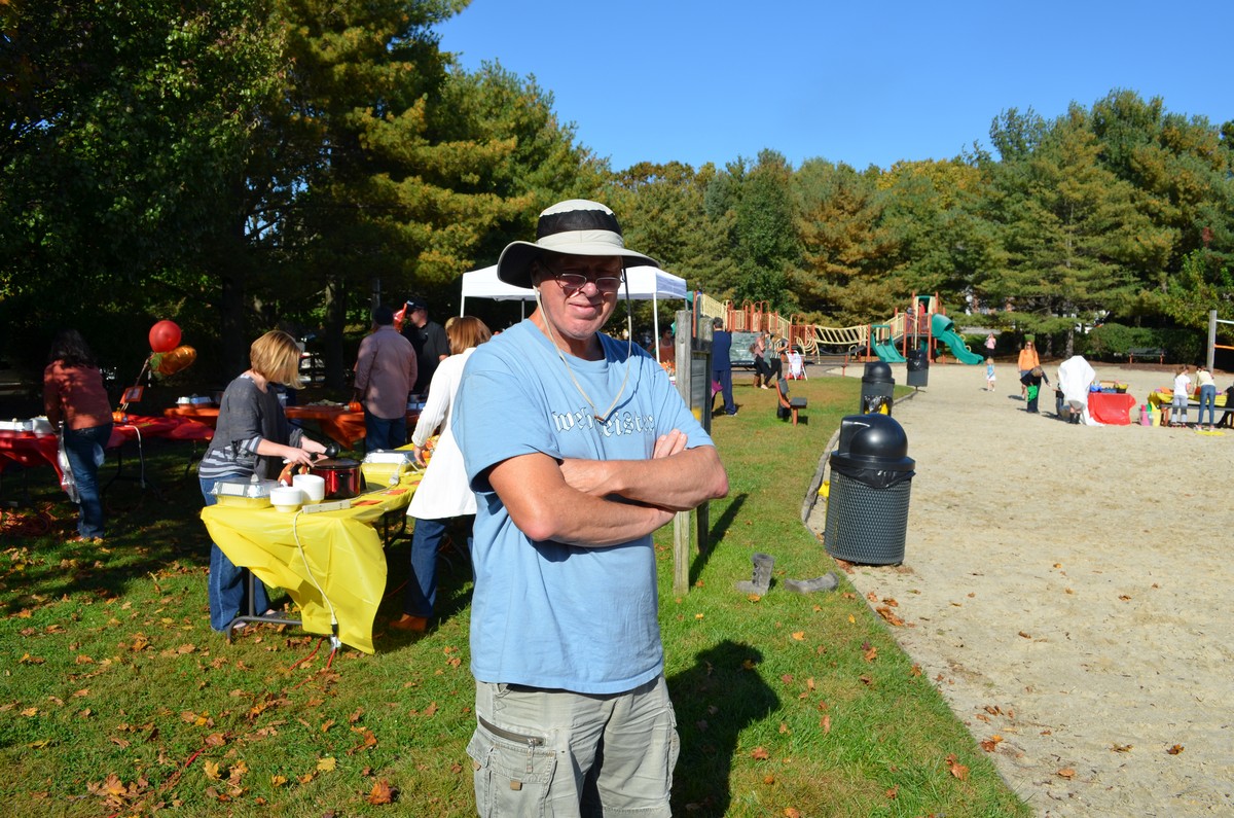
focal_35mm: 30
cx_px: 617
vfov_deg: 43.4
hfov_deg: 62.0
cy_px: 409
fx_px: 1026
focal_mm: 20
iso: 100
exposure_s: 1/320
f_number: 9
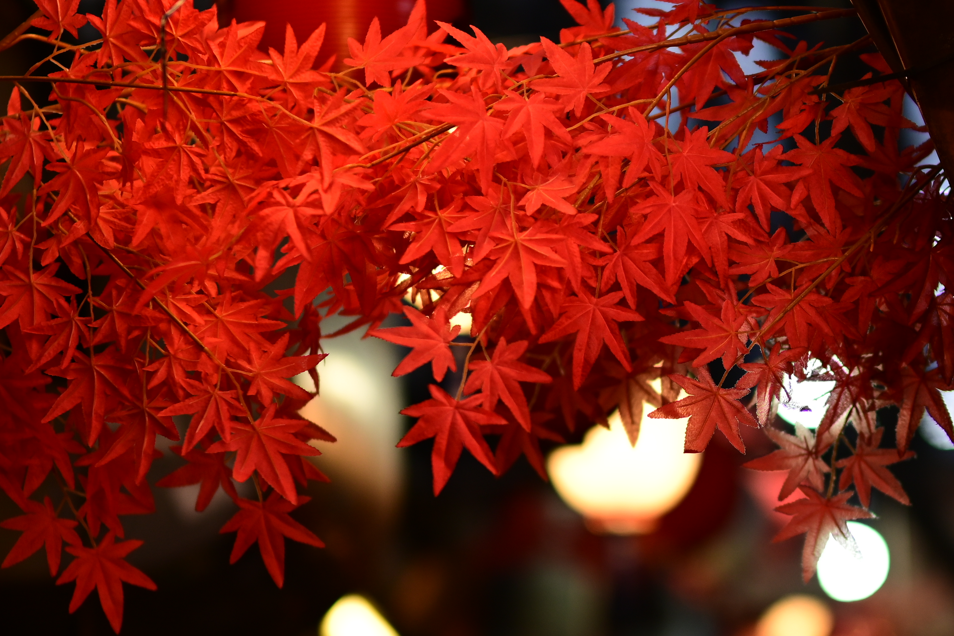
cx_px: 756
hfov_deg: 12.3
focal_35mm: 167
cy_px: 367
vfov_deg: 8.2
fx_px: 4426
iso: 140
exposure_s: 1/250
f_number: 0.95
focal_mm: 58
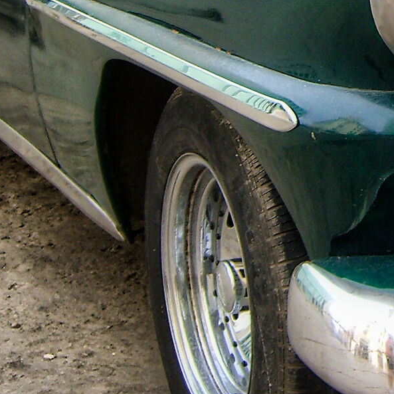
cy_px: -11
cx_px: 517
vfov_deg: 12.7
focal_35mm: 136
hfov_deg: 12.4
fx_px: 1751
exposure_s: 1/125
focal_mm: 7.9
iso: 50
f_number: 2.8
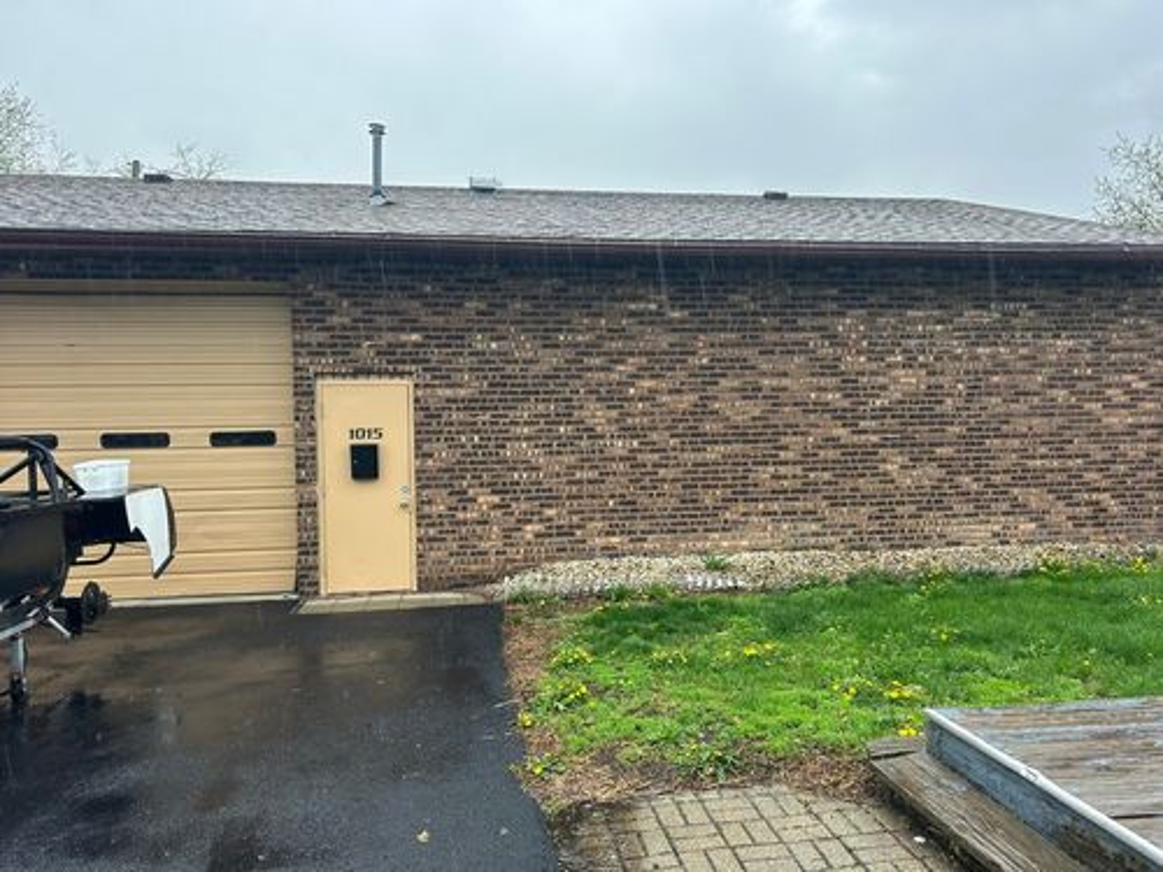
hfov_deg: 67.3
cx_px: 582
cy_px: 436
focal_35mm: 26
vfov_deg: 53.1
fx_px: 874
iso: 64
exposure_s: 1/121
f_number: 1.5
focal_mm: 5.7
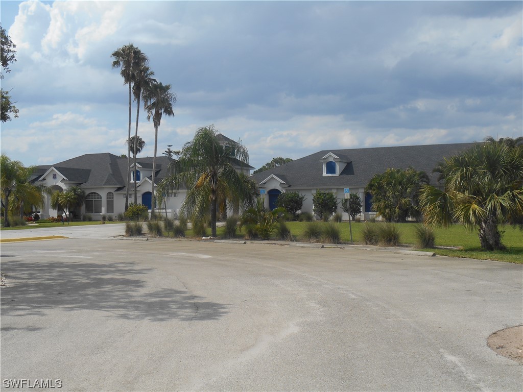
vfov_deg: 35.1
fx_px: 619
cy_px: 196
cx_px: 262
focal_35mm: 41
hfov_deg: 45.8
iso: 80
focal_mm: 7.2
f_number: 3.9
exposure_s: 1/1000
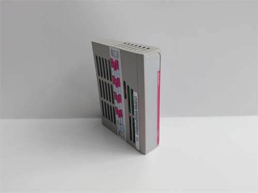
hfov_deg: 65.3
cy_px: 96
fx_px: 201
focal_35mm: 27
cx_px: 129
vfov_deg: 51.4
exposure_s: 1/33
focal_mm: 3.79
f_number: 2
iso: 110
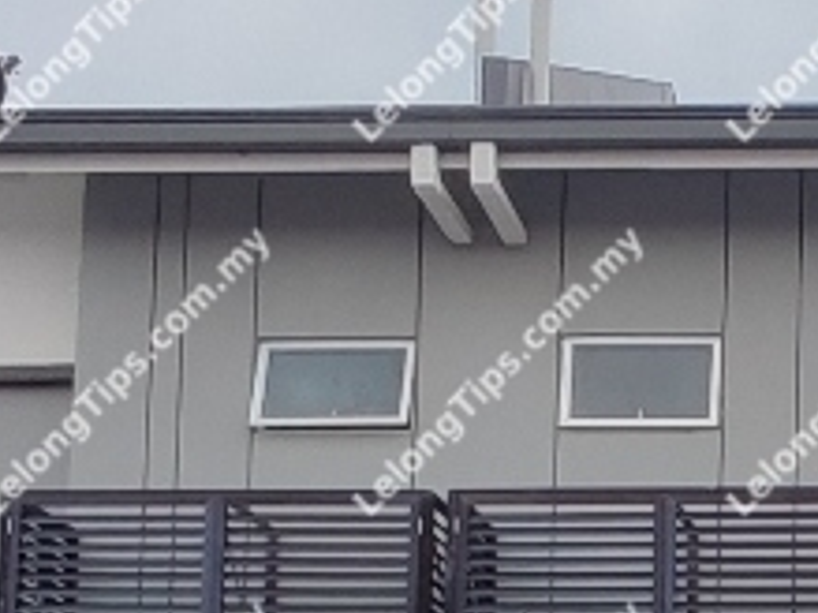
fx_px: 1771
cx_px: 736
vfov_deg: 17.9
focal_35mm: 75
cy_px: 877
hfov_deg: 25.2
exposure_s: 1/1648
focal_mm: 1.65
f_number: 2.2
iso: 50
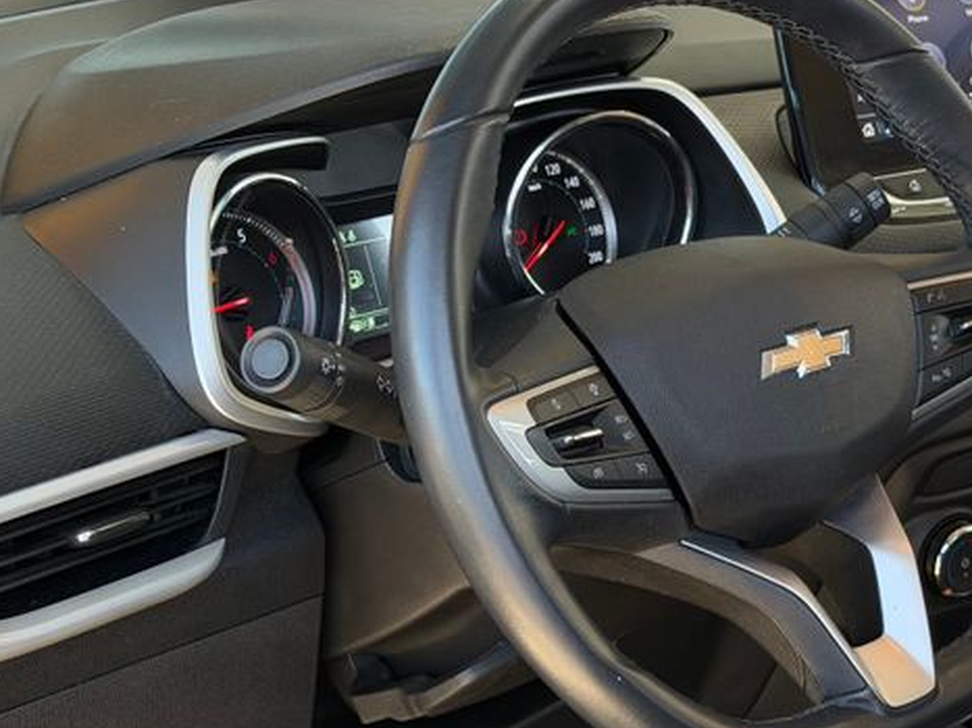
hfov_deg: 24.3
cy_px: 420
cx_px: 791
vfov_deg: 18.6
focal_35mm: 79
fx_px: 2218
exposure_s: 1/193
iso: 160
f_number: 1.78
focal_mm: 6.76
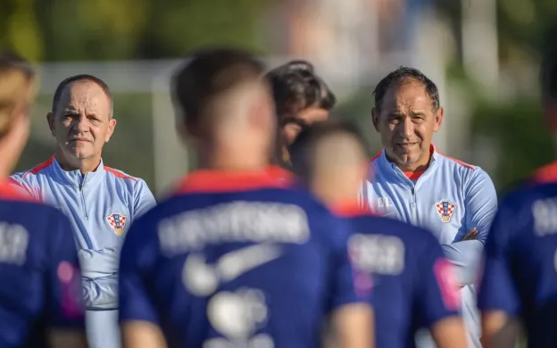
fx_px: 7544
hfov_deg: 4.2
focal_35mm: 497
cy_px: 215
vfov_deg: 2.6
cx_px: 307
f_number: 2.8
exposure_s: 1/2500
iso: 100
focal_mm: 400
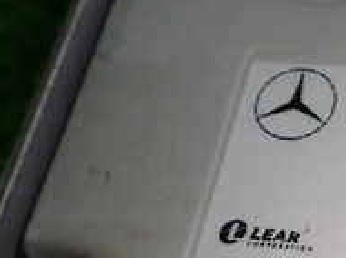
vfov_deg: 18.3
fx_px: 789
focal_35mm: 79
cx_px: 528
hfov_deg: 20.8
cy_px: 231
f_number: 2.8
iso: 100
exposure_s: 1/100
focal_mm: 4.5
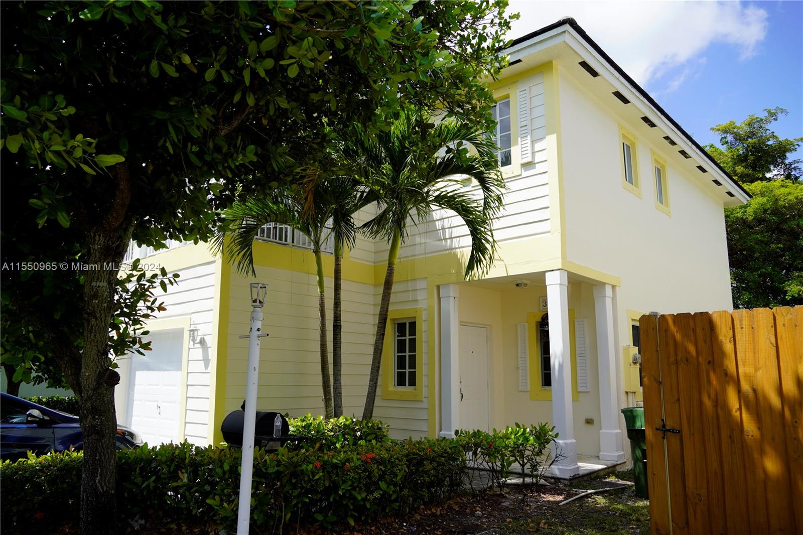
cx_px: 402
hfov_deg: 67.4
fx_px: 602
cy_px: 268
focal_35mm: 27
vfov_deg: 47.9
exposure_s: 1/500
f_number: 5
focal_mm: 18
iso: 100
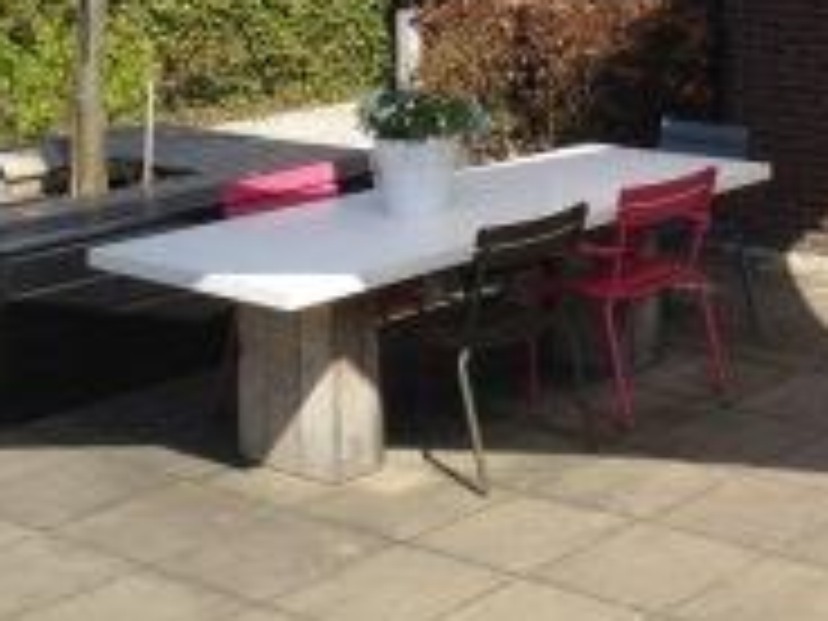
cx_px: 994
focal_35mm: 85
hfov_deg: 21.4
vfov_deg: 16.7
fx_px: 2033
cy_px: -90
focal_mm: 4.28
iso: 50
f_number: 2.4
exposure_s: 1/1577
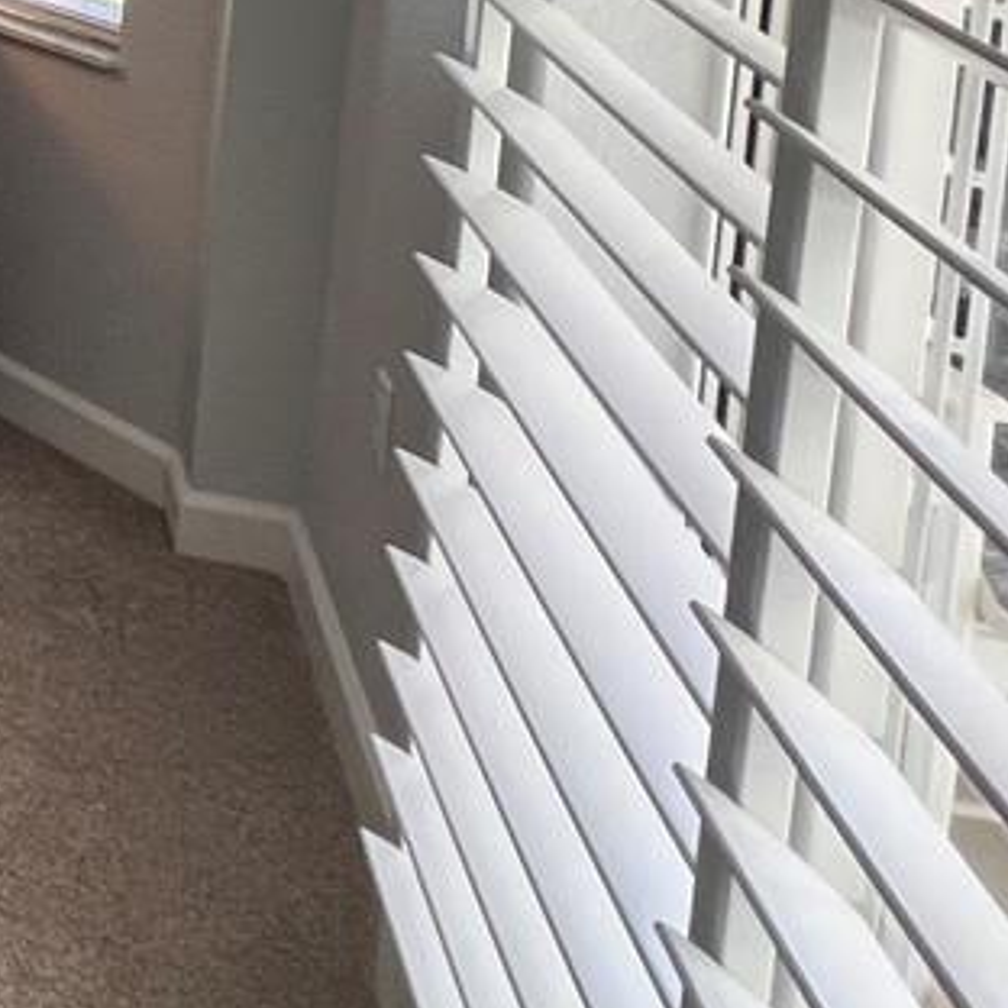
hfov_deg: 19.6
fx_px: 1944
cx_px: -901
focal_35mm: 59
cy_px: -352
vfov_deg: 24.7
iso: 125
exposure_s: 1/100
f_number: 1.8
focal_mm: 1.57
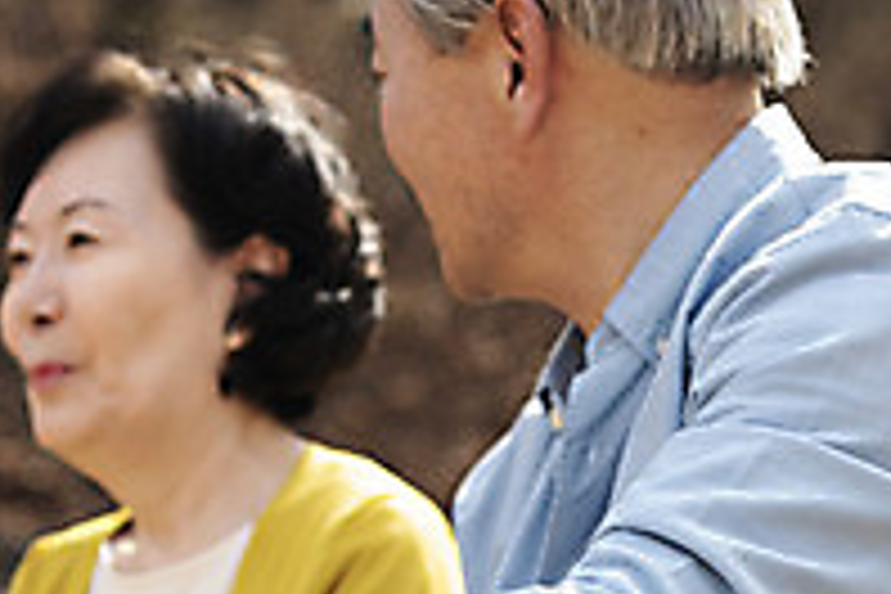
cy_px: 536
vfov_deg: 9.4
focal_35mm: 145
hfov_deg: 14.2
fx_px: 3588
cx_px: 439
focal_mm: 48
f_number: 2.8
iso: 400
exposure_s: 1/1600
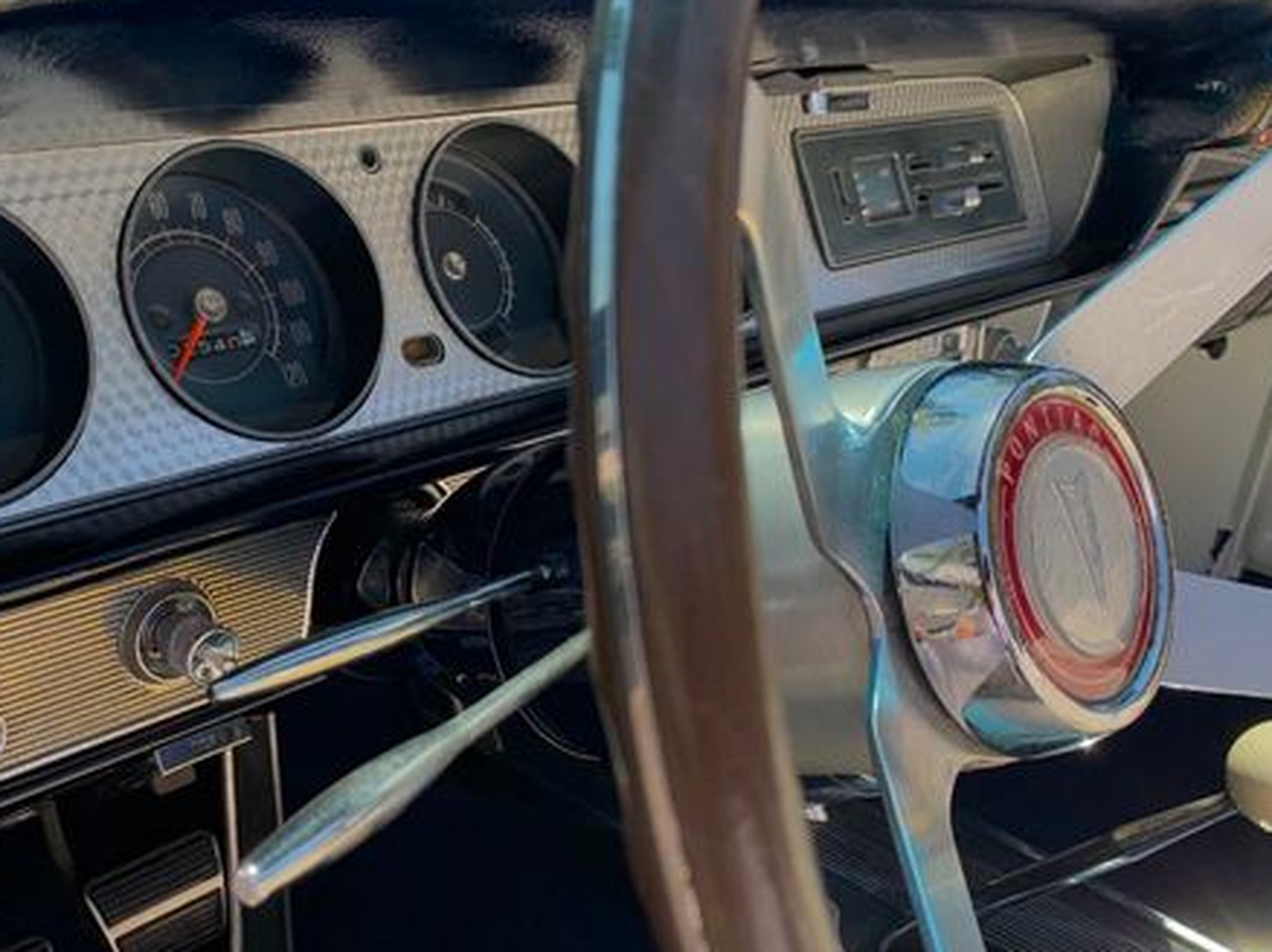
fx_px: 1396
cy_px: 499
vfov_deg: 37.7
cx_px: 424
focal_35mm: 38
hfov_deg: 48.2
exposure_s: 1/1001
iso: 25
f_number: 1.8
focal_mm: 4.25
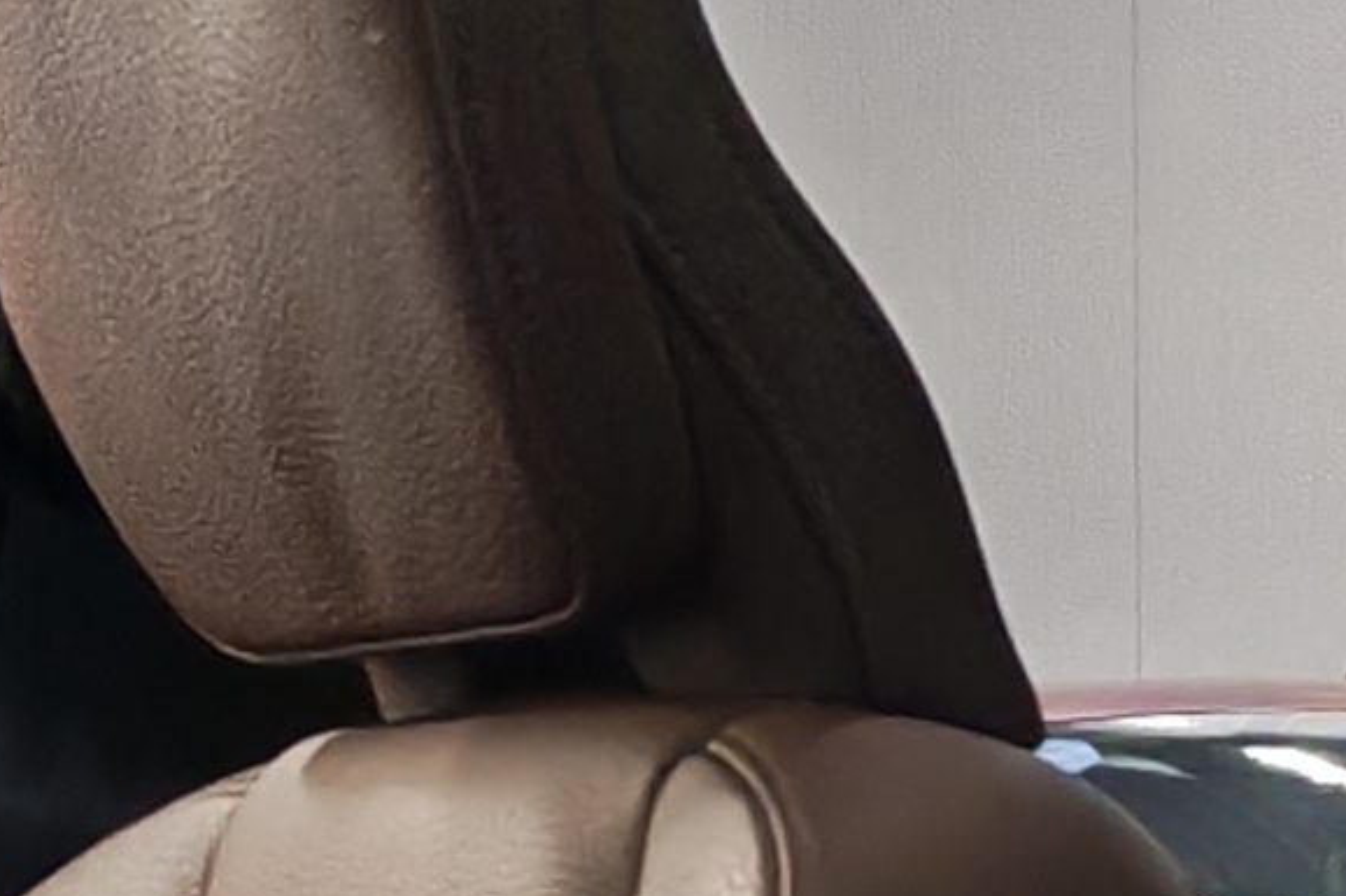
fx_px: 8821
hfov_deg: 8.7
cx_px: 1160
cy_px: 854
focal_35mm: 236
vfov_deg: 5.8
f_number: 1.9
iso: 1137
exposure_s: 1/100
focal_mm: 6.12
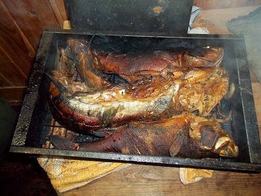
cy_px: 98
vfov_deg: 44.2
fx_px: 241
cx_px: 130
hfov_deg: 56.8
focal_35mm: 32
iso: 160
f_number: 2.9
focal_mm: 5.7
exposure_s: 1/30
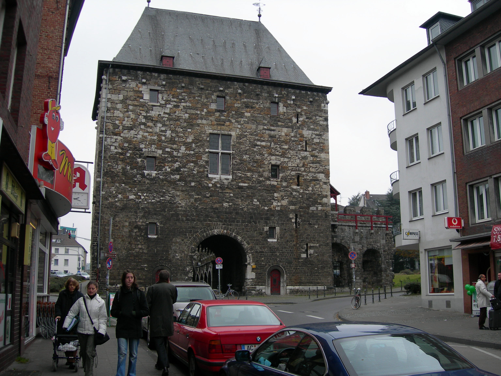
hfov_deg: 49.0
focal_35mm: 38
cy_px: 188
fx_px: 550
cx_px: 250
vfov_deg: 37.7
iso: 50
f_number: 2.8
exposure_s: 1/207
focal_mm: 7.8
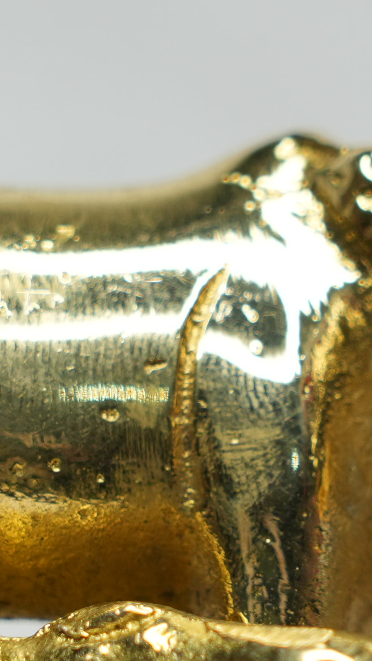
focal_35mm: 474
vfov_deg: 4.6
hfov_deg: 2.6
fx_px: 8309
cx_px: 216
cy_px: 439
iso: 250
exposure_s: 1/60
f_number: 5.6
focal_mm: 105
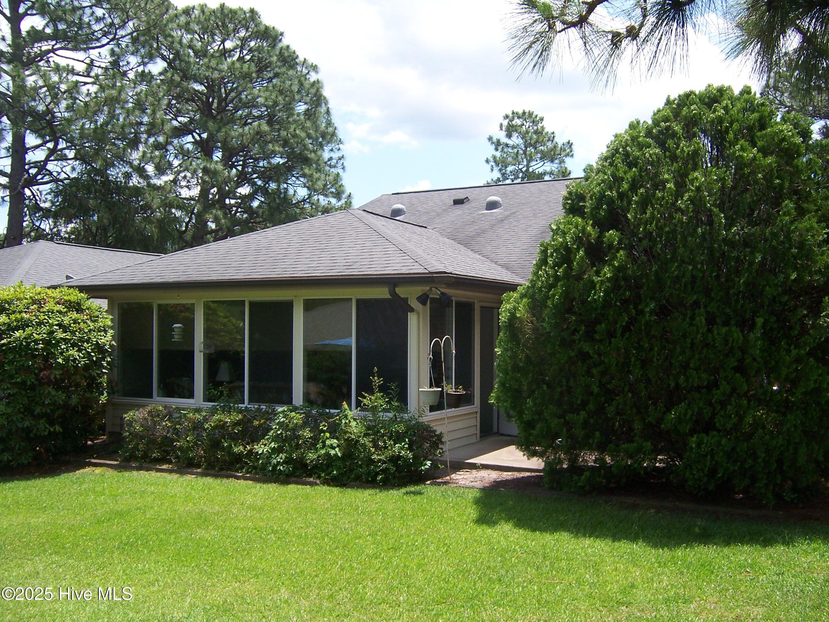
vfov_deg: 42.9
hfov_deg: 55.4
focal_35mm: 33
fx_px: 790
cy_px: 311
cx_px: 414
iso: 80
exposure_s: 1/500
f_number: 3.4
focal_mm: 5.5
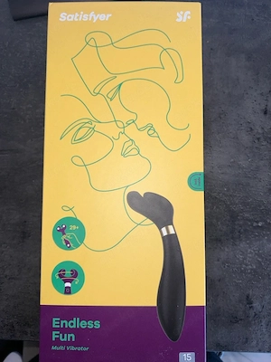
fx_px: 271
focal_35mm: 26
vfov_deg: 67.3
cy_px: 181
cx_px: 136
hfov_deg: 53.1
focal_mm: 5.7
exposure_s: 1/10
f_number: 1.5
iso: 32
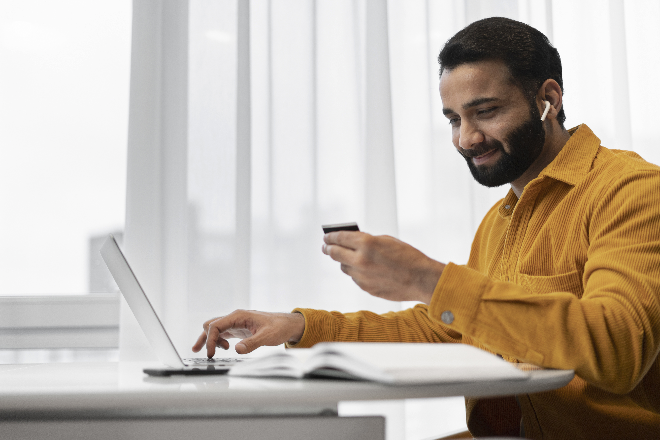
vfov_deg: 27.0
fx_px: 917
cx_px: 330
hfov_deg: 39.6
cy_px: 220
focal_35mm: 50
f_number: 1.8
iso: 320
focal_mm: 50
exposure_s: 1/160
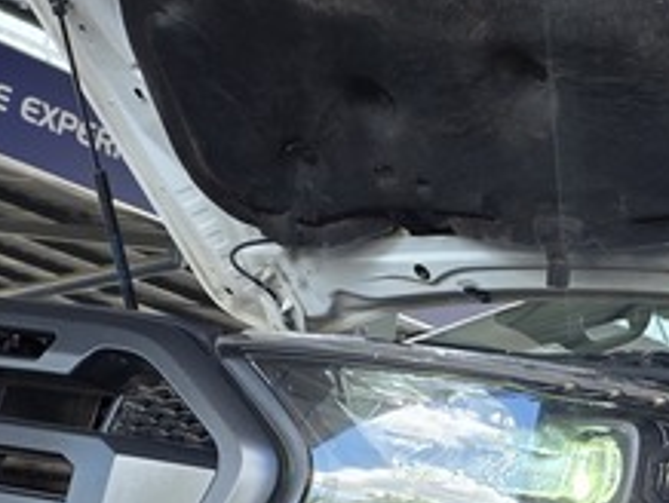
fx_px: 2090
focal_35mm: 108
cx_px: 712
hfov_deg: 17.6
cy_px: 705
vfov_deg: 13.1
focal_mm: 6.25
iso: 16
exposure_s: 1/52.3
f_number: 1.7
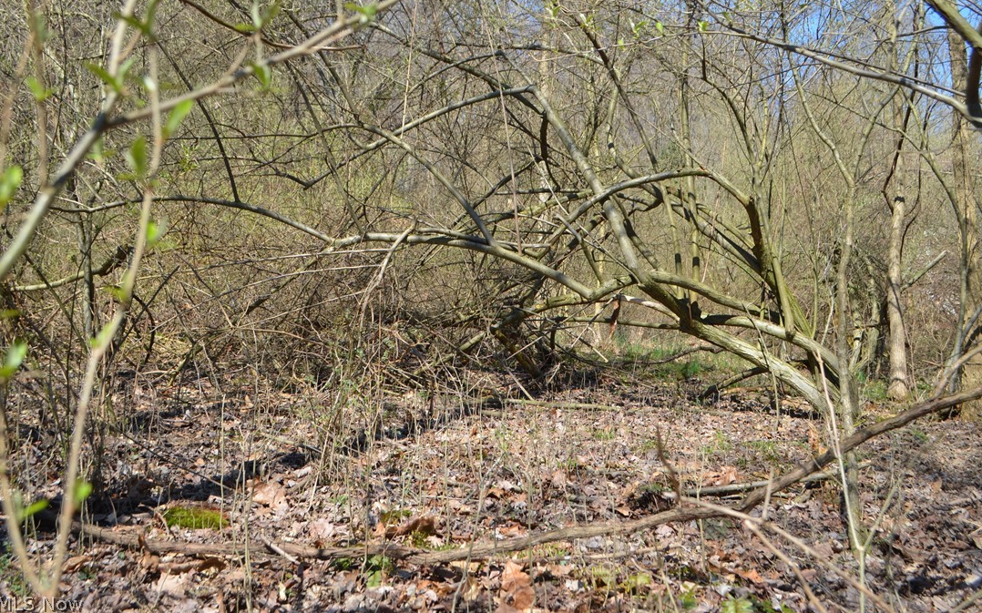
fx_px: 990
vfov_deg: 34.4
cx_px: 487
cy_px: 290
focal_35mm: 37
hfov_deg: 52.8
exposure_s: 1/250
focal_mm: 24
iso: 180
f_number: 8
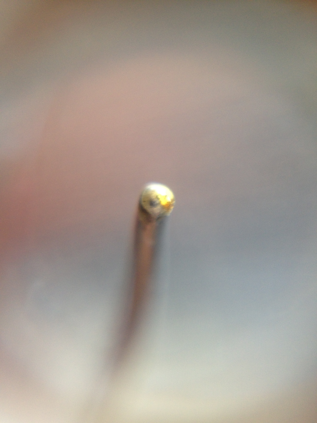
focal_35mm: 35
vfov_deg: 52.6
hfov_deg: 40.7
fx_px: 427
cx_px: 158
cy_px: 212
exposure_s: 1/20
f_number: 2.4
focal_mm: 4.28
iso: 100
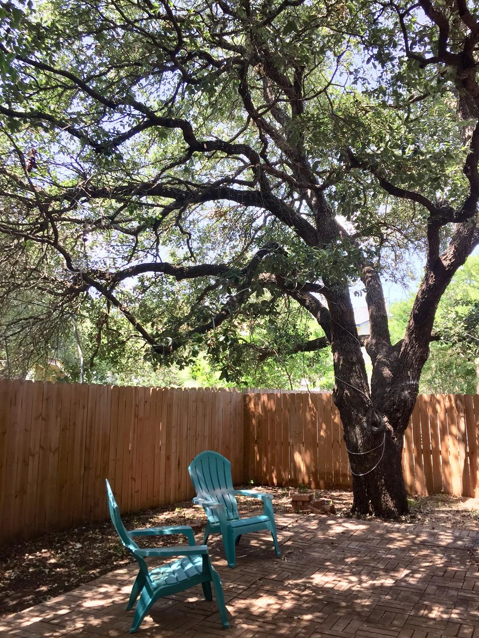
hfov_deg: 46.8
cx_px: 240
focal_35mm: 30
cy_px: 320
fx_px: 553
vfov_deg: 60.0
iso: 32
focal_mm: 4.15
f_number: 2.2
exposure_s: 1/185
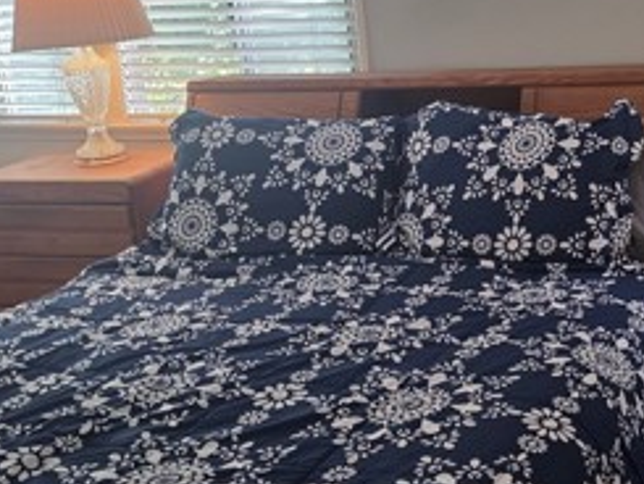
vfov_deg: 24.4
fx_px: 1117
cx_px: 515
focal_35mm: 60
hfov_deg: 31.3
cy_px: 213
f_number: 1.7
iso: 125
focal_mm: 6.3
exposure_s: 1/120
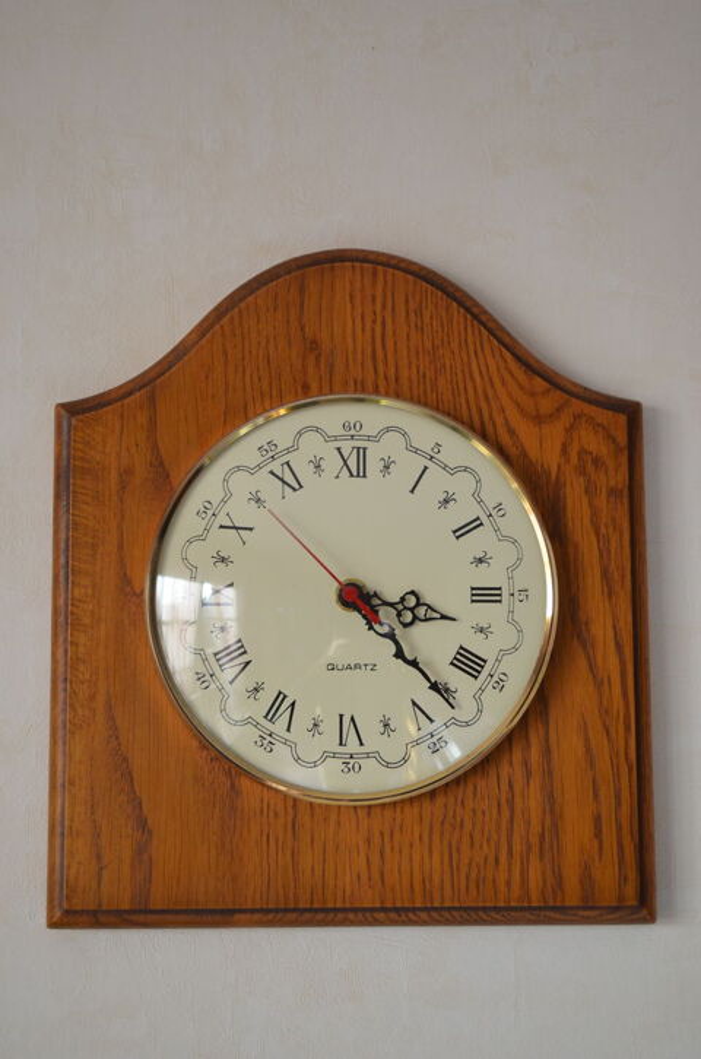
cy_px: 530
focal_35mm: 48
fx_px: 1409
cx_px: 350
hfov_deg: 27.9
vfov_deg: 41.2
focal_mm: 32
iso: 500
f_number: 4.8
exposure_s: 1/60
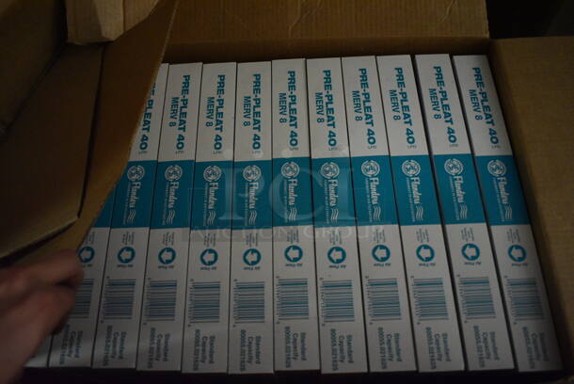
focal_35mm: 30
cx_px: 287
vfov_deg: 43.7
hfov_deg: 61.9
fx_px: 479
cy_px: 192
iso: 3200
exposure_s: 1/20
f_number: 3.8
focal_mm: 20
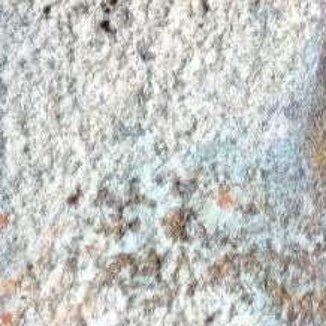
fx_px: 8620
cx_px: 567
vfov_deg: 2.2
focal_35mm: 809
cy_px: 4
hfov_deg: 2.2
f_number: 2
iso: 160
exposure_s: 1/100
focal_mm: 9
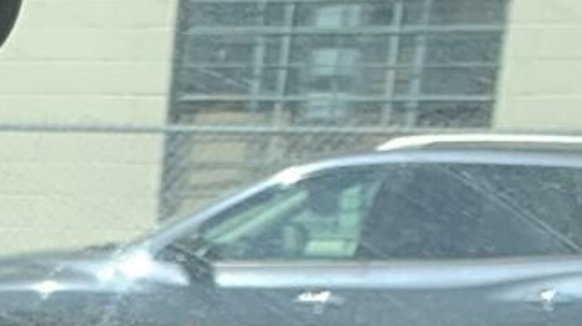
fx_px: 3485
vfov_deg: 4.7
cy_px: 1498
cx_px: -810
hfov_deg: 8.7
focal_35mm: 226
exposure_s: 1/620
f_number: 1.8
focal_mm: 4.25
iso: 25
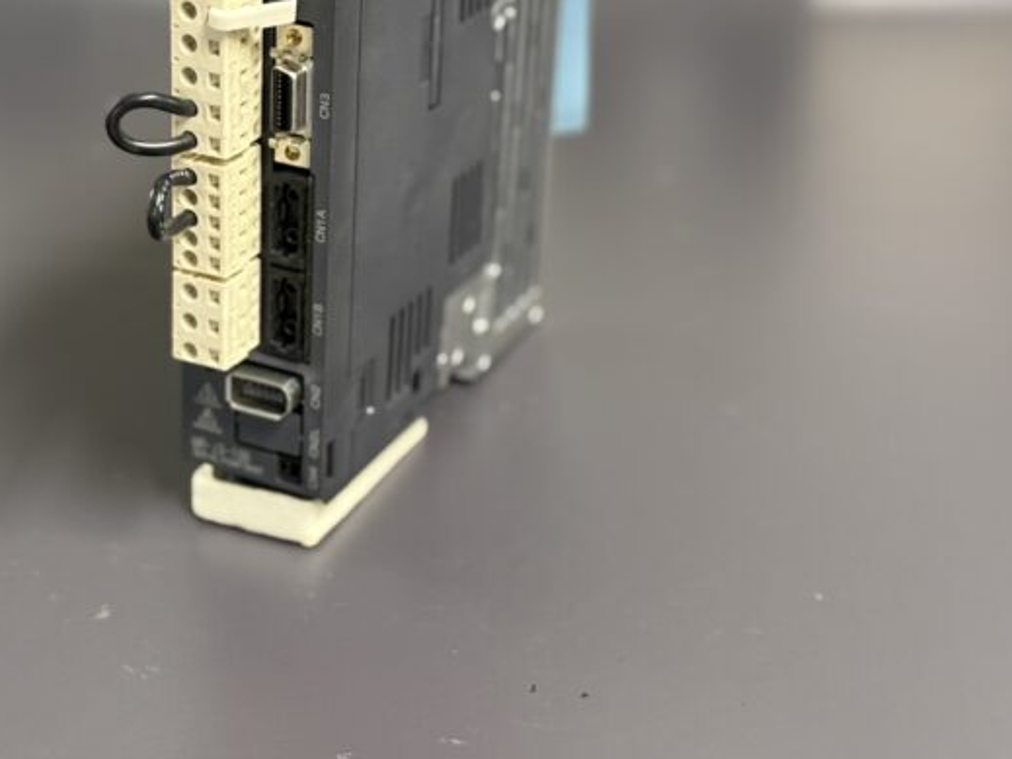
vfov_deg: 20.6
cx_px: 304
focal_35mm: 71
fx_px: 2075
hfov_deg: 27.2
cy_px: 213
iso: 320
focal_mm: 6.76
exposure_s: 1/33
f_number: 1.78
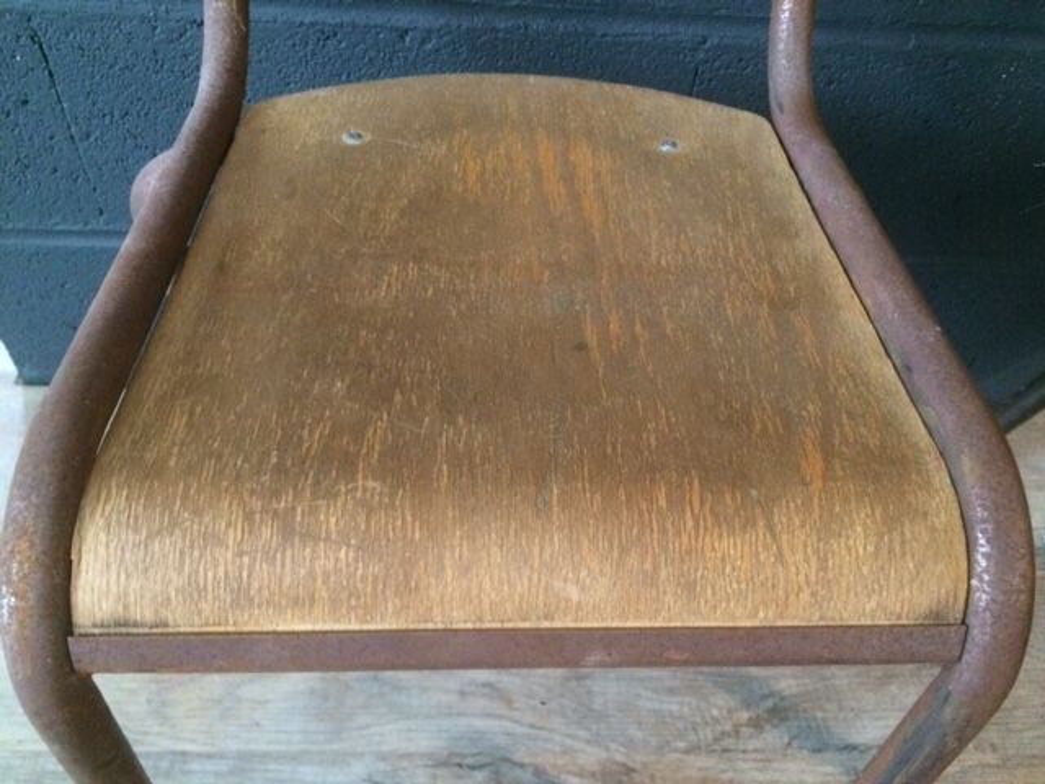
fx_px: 875
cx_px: 522
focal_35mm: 29
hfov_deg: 61.7
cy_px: 392
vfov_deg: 48.2
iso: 400
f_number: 2.2
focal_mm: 4.15
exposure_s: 1/17
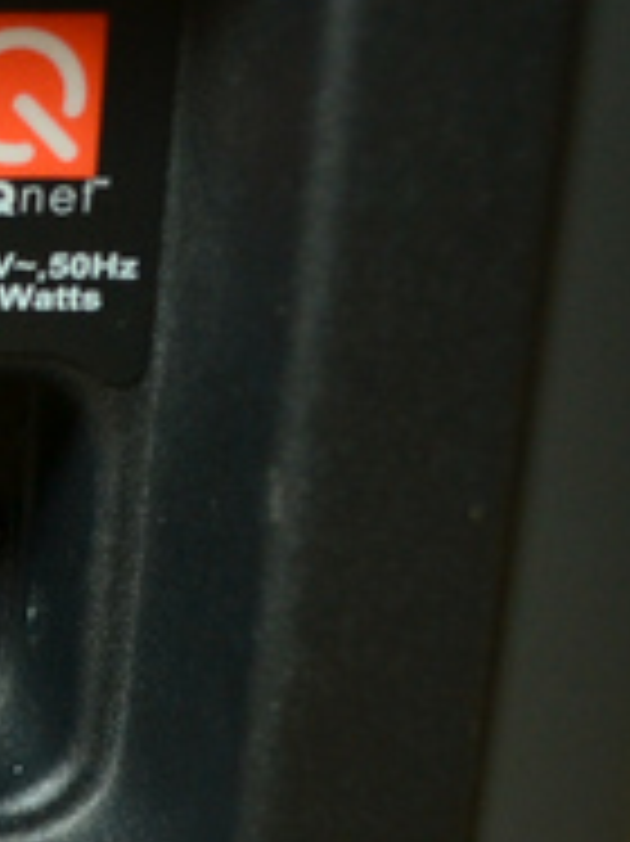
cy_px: 450
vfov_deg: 17.1
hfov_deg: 10.6
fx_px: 2794
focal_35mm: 115
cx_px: -981
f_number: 2.8
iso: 500
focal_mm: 18.5
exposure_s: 1/40
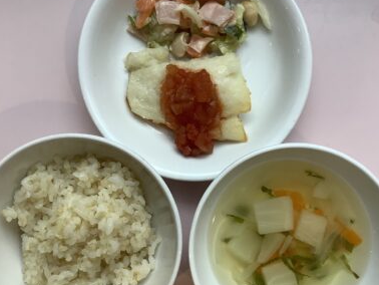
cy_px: 141
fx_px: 449
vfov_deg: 35.2
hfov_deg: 45.7
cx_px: 198
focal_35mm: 41
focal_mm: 3.3
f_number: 2.4
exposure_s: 1/50
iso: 64
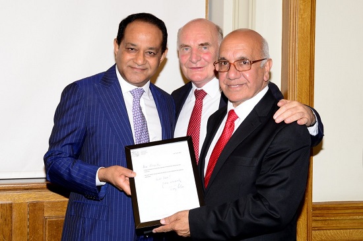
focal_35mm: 63
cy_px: 120
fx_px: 634
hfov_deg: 31.9
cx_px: 182
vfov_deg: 21.5
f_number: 8
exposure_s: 1/40
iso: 400
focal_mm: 42
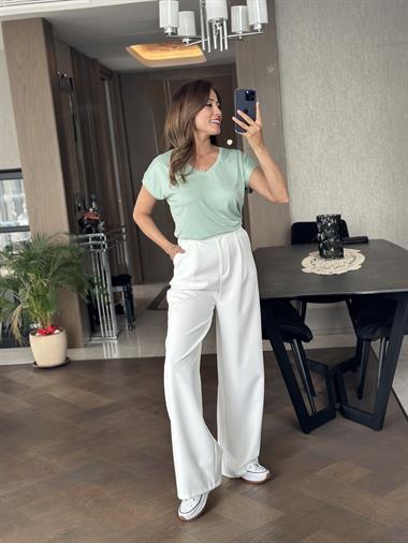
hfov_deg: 30.3
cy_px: 272
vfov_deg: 39.6
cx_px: 204
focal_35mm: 48
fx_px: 754
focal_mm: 6.86
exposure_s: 1/72
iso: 125
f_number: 1.78
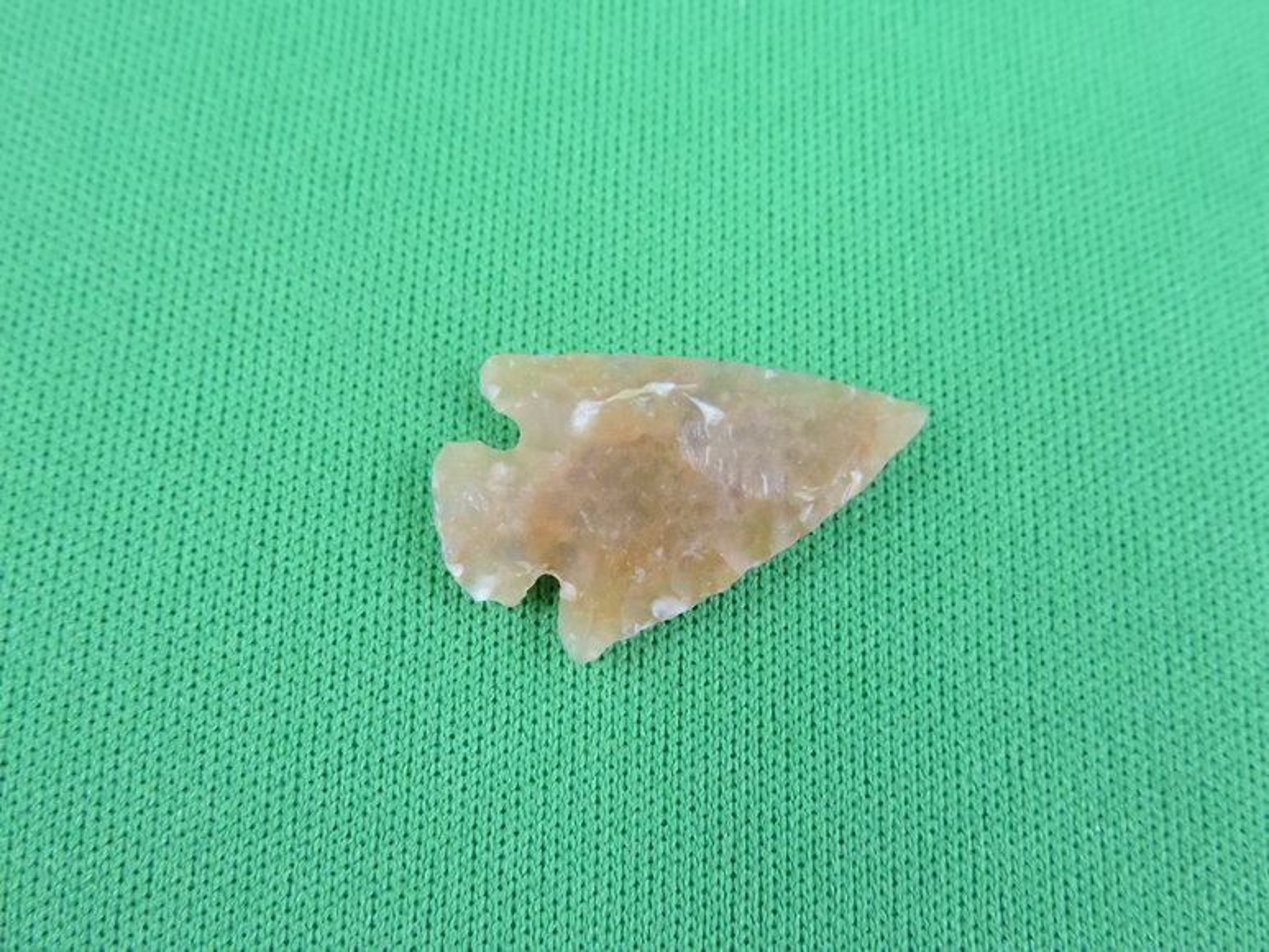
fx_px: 1283
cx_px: 634
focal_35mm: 35
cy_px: 476
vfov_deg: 40.7
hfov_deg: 52.6
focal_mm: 6.3
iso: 800
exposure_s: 1/80
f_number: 3.8
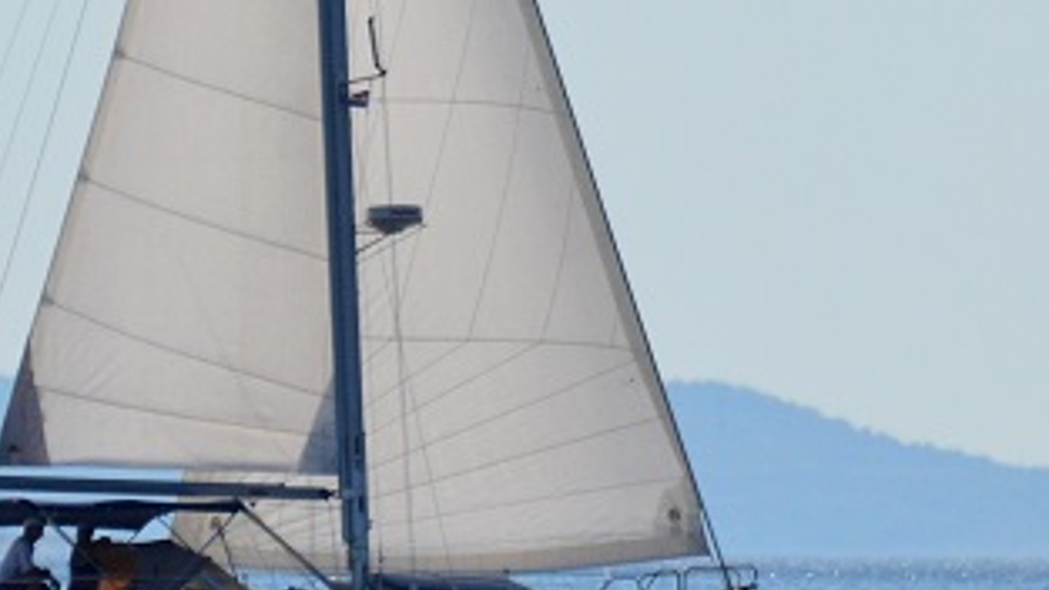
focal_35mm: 1249
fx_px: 34738
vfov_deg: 1.0
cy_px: -240
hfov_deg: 1.7
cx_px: 910
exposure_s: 1/8000
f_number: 5.6
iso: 800
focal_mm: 250
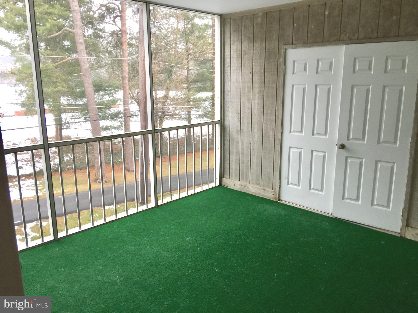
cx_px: 209
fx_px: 350
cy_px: 156
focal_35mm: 29
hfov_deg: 61.7
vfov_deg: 48.2
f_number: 2.2
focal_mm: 4.15
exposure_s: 1/40
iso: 32
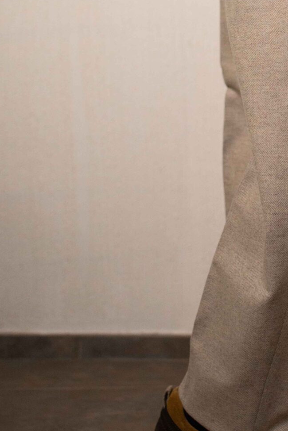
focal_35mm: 92
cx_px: 319
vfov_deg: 21.4
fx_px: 1103
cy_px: 1
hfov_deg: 14.5
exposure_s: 1/1000
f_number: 2
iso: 800
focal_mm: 35
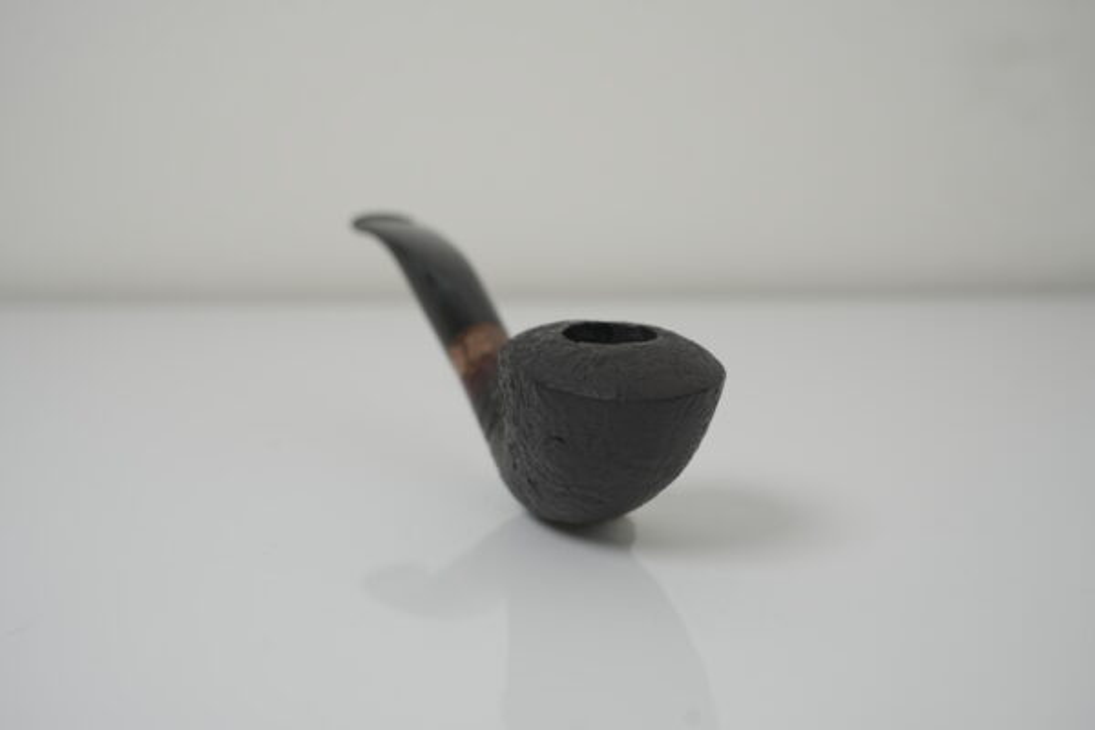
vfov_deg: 27.0
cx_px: 548
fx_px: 1521
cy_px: 365
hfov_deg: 39.6
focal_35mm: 50
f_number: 5.6
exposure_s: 1/125
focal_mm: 50
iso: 500
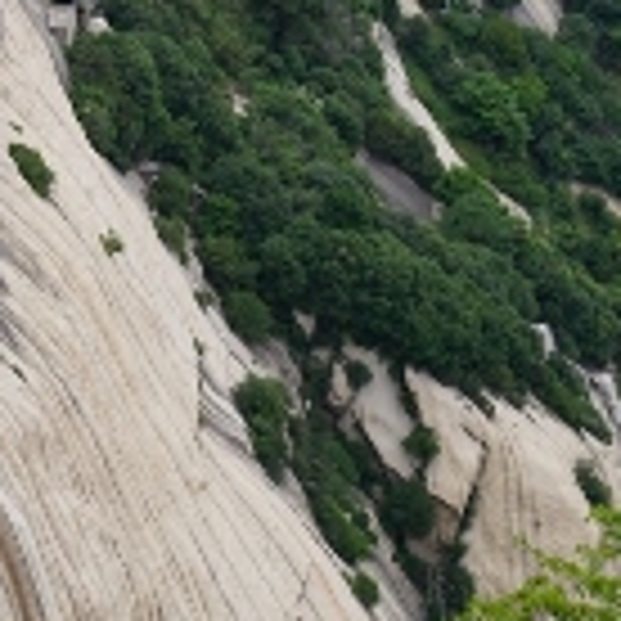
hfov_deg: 8.6
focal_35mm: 203
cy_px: -45
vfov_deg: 8.5
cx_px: 106
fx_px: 4125
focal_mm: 55
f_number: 6.3
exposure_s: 1/125
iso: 100
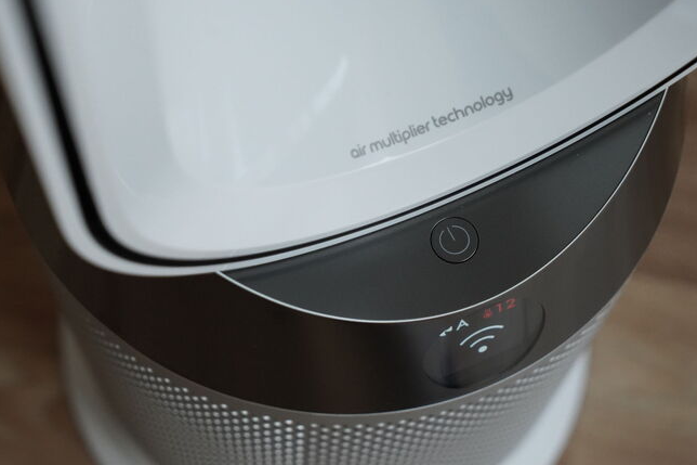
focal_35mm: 90
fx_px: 1742
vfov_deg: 15.2
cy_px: 192
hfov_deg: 22.6
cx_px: 324
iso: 6400
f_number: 5.6
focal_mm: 70
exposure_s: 1/160
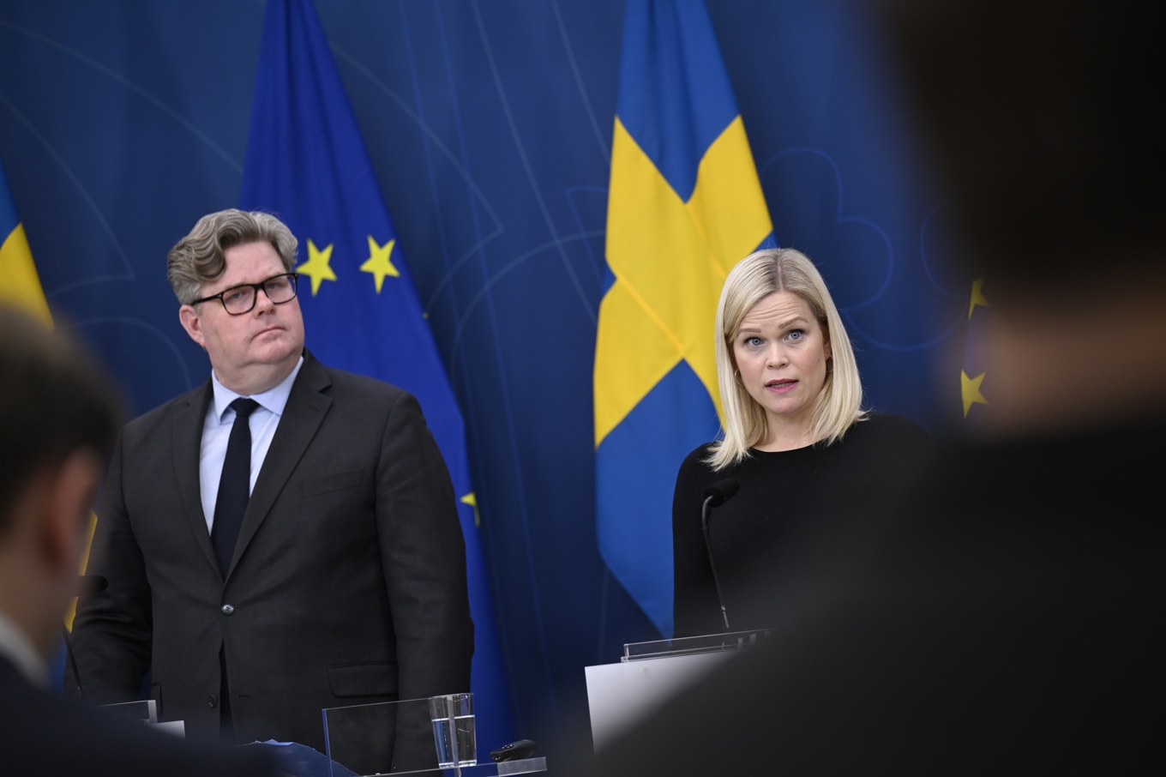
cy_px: 388
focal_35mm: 135
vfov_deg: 10.2
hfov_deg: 15.2
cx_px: 583
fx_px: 4371
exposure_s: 1/250
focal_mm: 135
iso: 800
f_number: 2.8
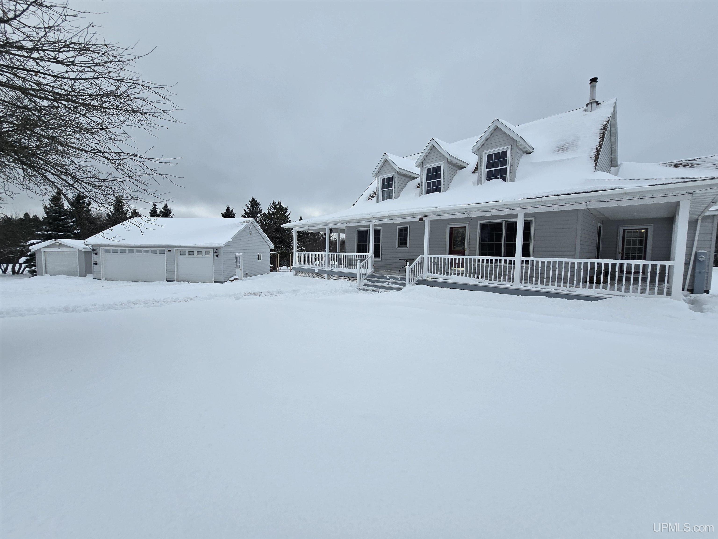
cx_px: 359
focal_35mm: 13
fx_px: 270
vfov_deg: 89.9
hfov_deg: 106.2
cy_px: 270
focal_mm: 2.2
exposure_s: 1/1036
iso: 50
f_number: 2.2
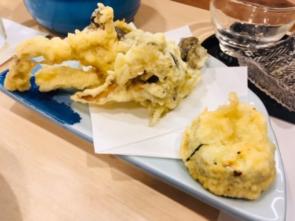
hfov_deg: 61.7
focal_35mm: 29
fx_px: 247
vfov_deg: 48.2
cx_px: 148
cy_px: 110
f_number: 2.2
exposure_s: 1/30
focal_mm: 4.15
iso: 50
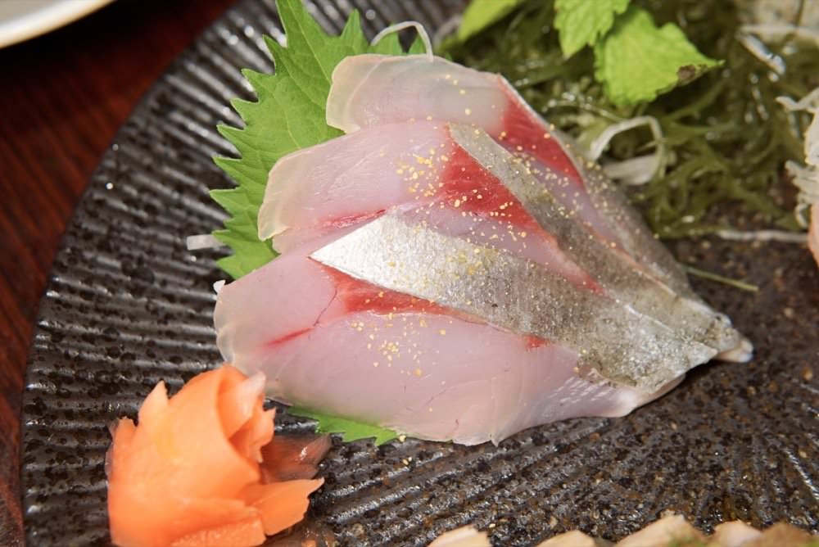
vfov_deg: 29.9
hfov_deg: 43.6
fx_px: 1024
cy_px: 274
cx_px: 410
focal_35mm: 45
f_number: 4
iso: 640
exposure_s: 1/60
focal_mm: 30
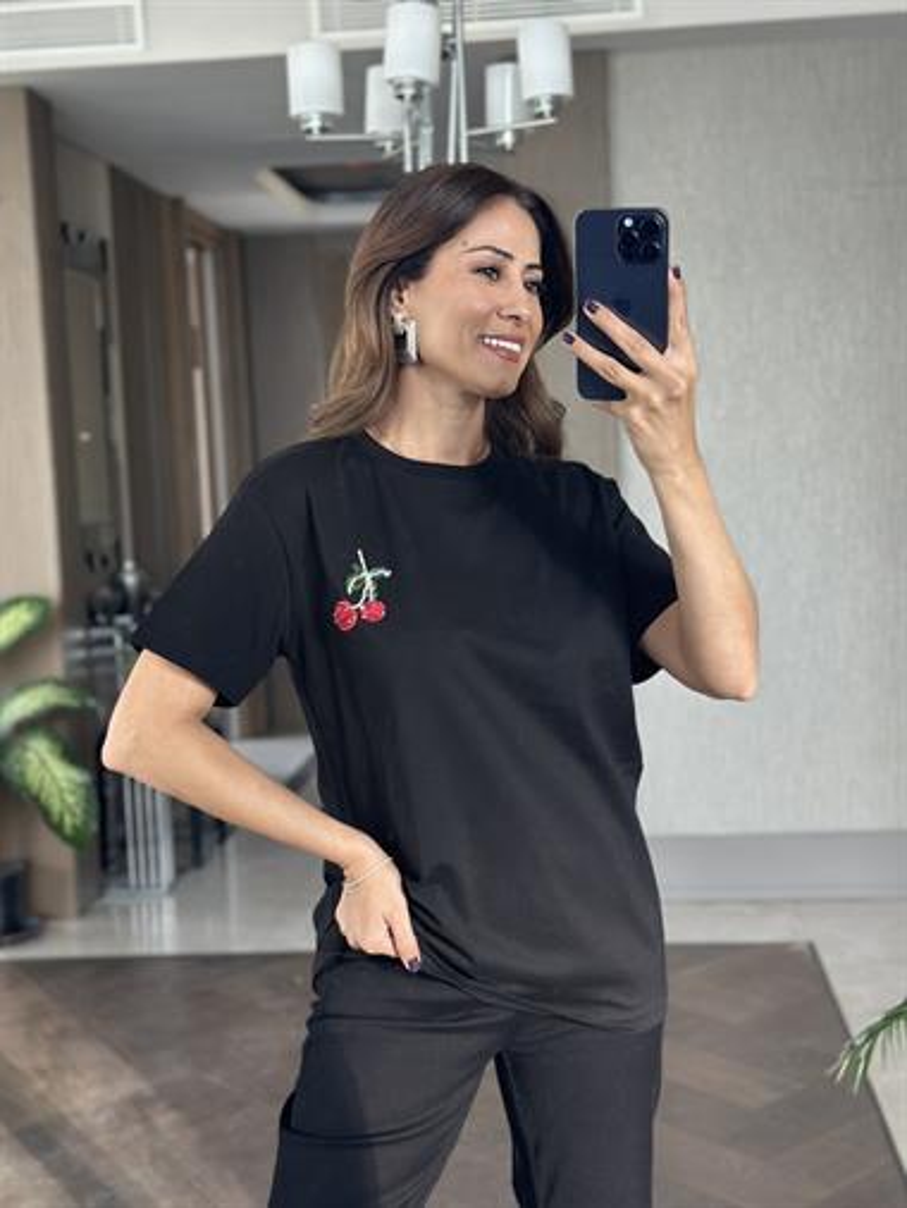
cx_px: 454
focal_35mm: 48
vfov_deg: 39.6
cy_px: 604
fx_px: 1676
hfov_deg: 30.3
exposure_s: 1/60
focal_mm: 6.86
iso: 125
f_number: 1.78
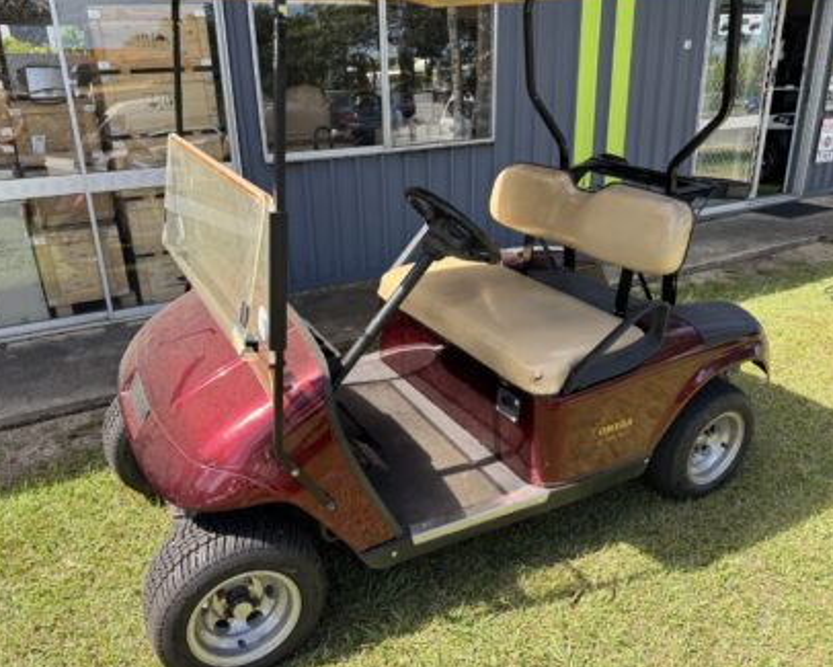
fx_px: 641
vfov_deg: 54.9
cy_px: 328
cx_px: 384
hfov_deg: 65.9
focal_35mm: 26
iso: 80
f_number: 1.78
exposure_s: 1/900
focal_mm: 6.76
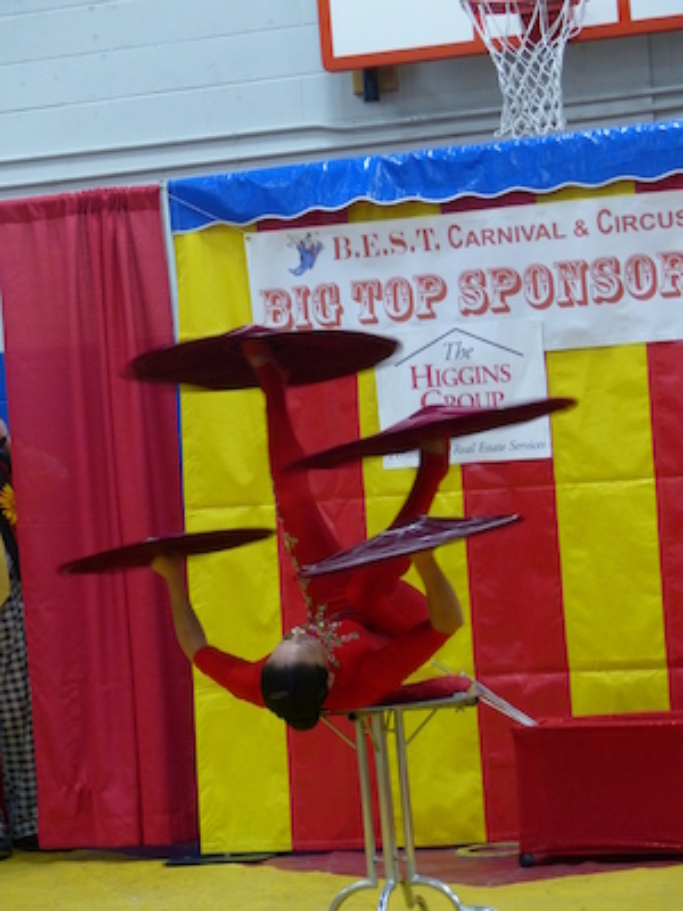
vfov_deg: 17.3
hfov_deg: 13.0
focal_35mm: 114
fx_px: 2999
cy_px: 456
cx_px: 342
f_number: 2.8
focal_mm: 20.5
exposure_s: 1/25
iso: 400
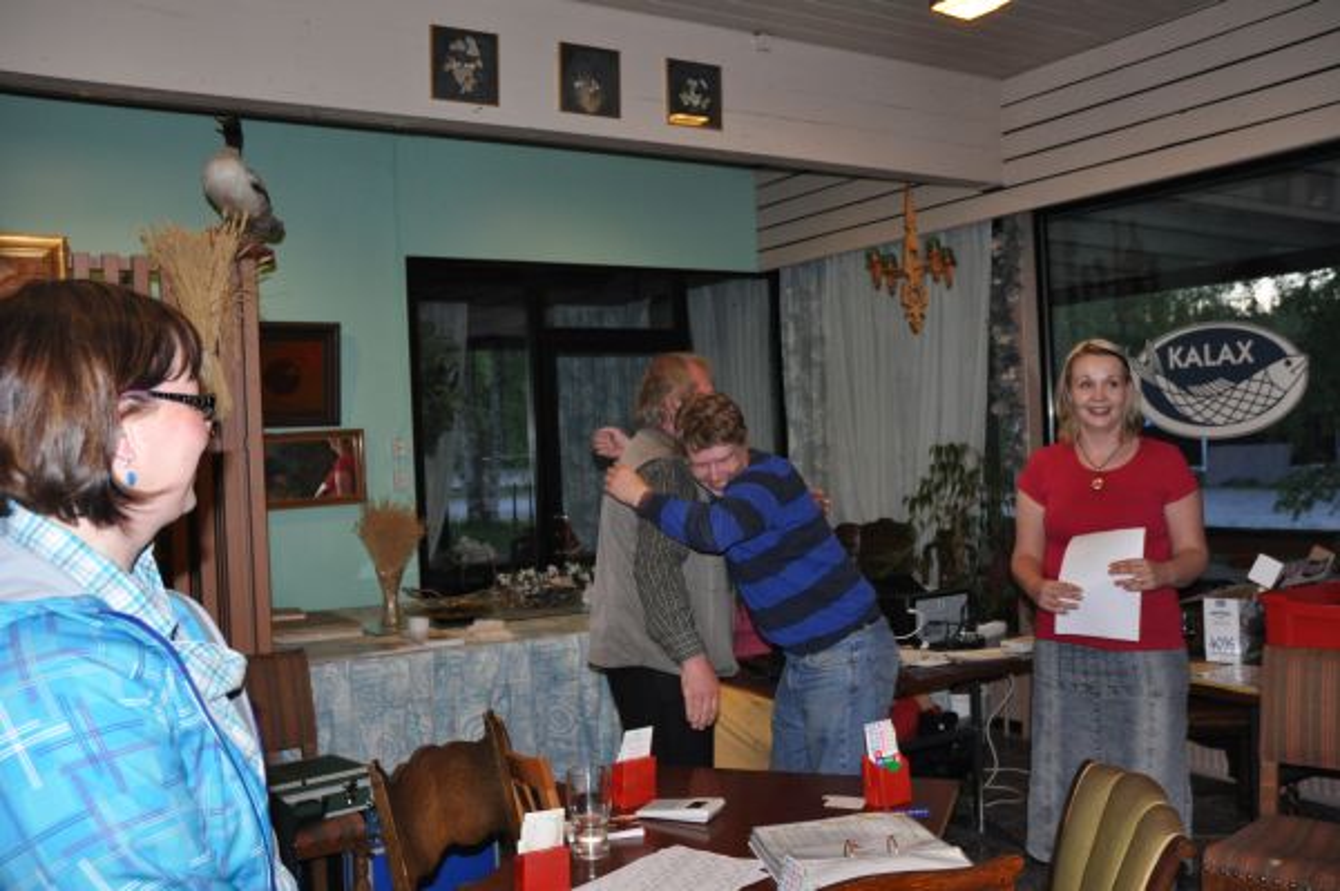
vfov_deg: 39.9
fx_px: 1227
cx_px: 670
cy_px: 446
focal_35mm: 33
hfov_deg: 57.3
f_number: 3.5
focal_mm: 22
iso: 800
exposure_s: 1/60
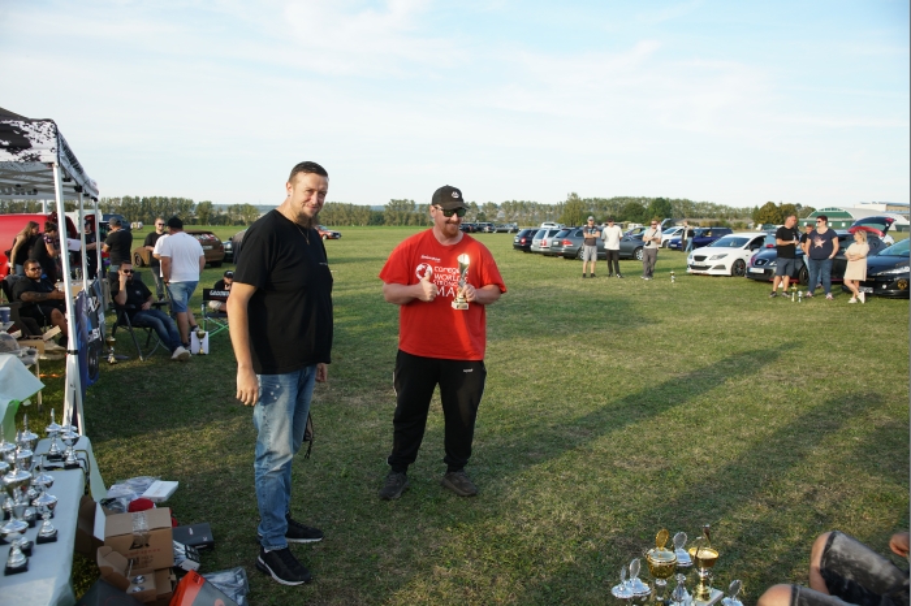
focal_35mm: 26
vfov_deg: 49.5
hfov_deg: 69.4
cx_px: 456
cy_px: 303
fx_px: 658
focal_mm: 26
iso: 200
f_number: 5.6
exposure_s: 1/200
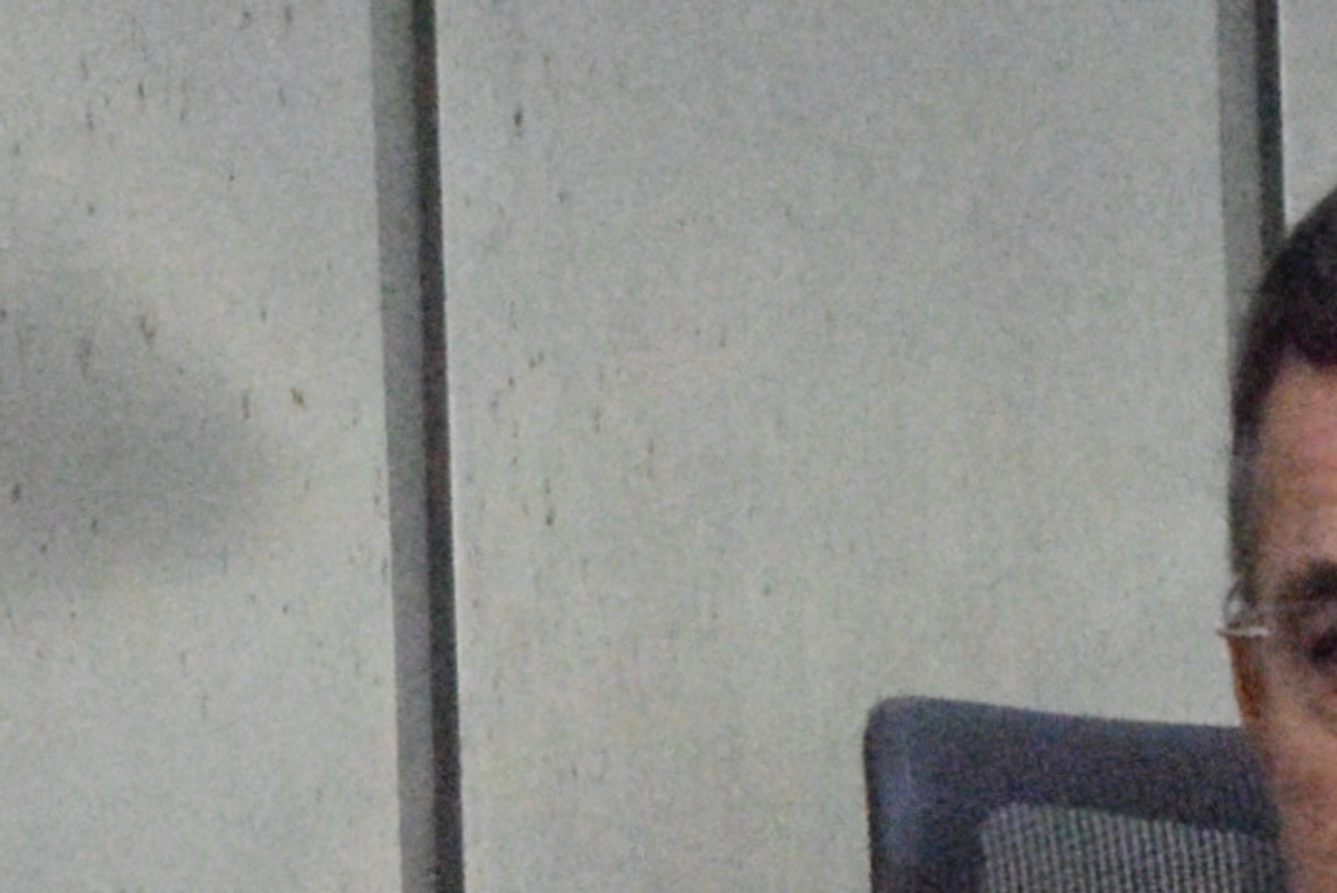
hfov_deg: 4.0
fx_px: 19101
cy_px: 1597
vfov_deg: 2.7
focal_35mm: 514
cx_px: -279
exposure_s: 1/400
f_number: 8
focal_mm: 80
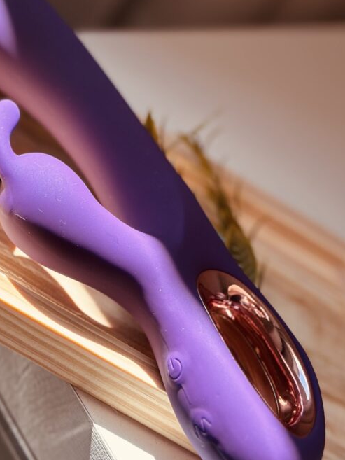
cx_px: 128
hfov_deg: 18.2
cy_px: 237
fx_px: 1076
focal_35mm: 81
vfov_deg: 24.1
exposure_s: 1/444
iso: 32
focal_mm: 5.96
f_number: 1.6
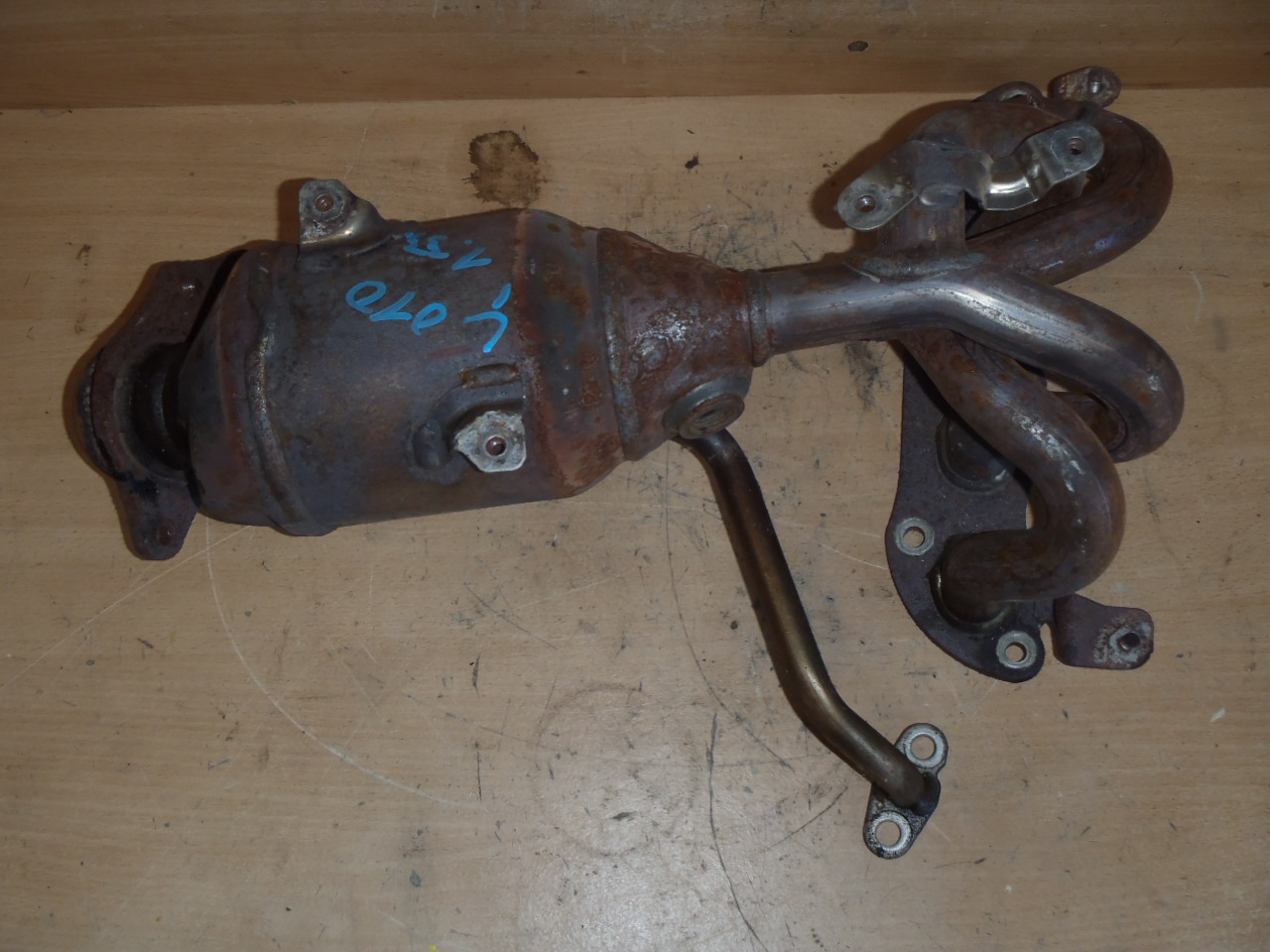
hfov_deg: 49.0
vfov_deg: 37.7
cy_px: 476
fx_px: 1394
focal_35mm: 38
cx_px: 635
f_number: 4.6
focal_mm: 6.83
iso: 100
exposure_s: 1/40
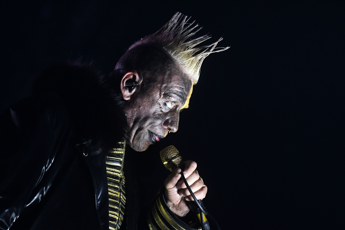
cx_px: 172
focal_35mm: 183
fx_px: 1754
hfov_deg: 11.2
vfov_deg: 7.5
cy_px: 115
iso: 4000
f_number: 4
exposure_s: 1/200
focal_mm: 122
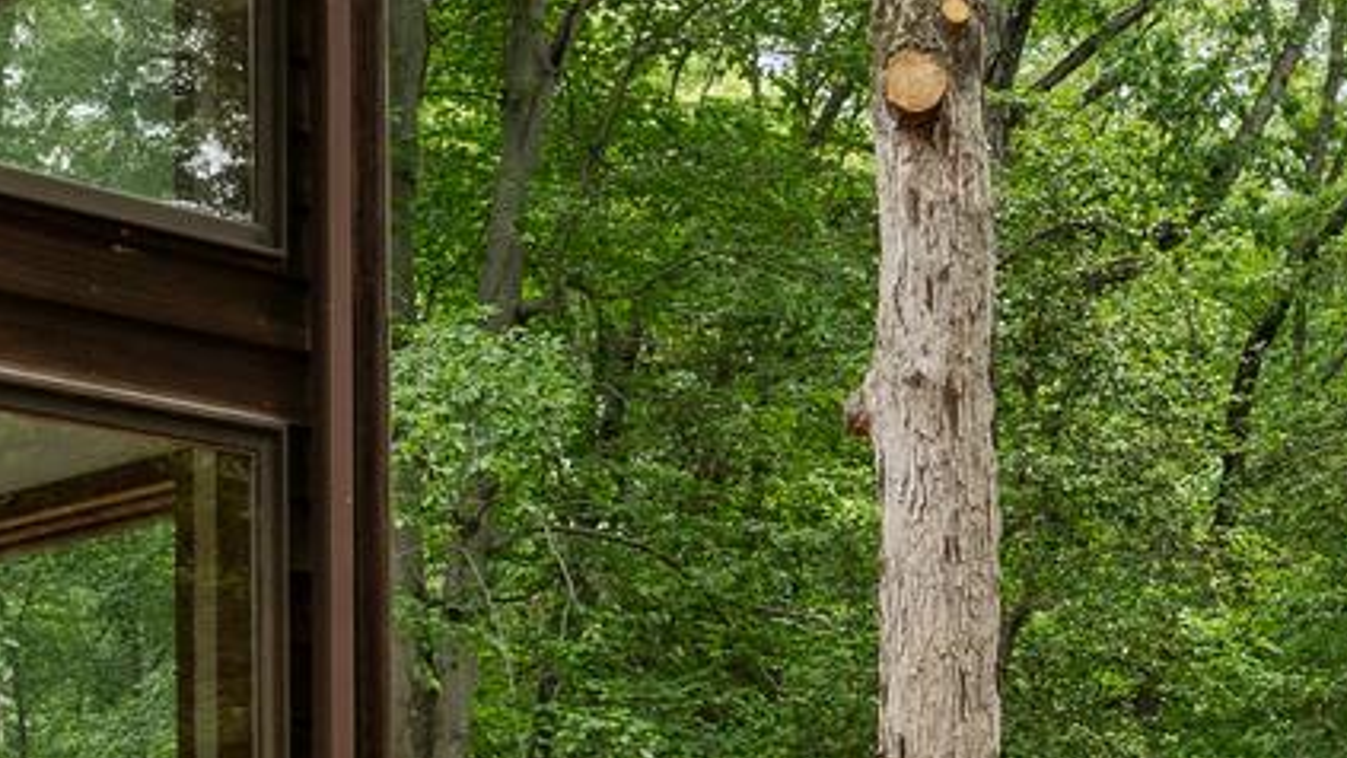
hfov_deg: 27.0
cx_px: 172
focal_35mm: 76
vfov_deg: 15.0
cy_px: 1046
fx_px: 2715
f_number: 7.1
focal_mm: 15
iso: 250
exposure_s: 1/100
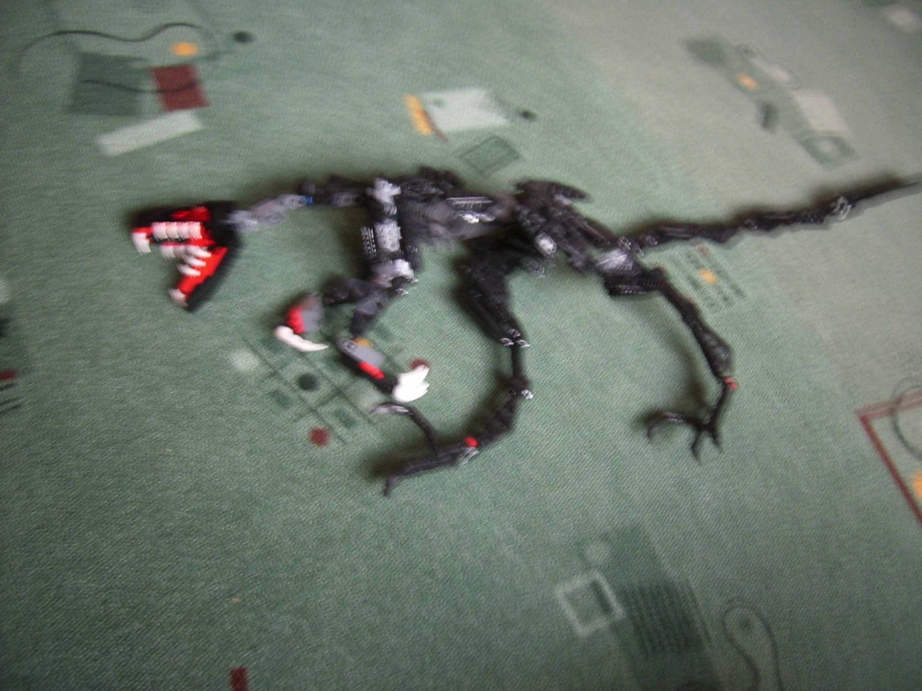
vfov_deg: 42.9
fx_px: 879
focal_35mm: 33
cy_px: 341
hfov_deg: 55.3
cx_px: 474
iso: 50
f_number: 2.8
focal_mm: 5.99
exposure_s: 1
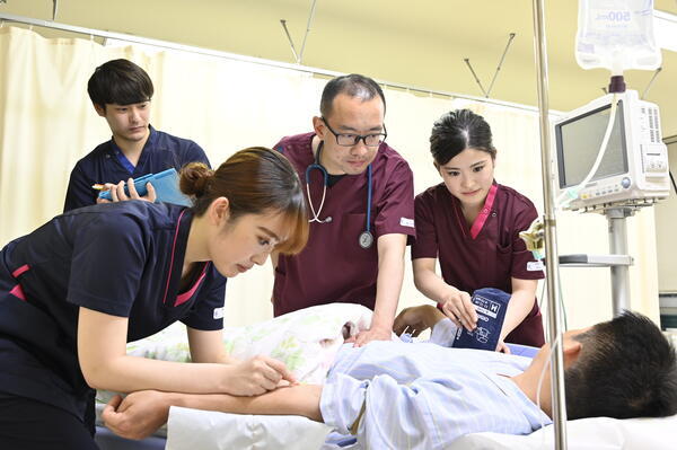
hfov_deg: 55.1
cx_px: 338
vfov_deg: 38.3
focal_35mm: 34
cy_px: 225
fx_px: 648
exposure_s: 1/60
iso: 1600
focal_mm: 34.5
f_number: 5.6
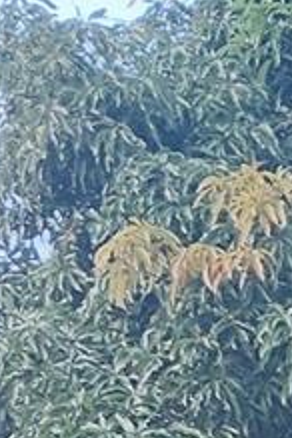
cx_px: 968
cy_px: 1246
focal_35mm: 175
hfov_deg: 6.8
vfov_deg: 9.6
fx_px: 2129
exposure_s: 1/60
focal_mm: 5.23
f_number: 1.8
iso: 64
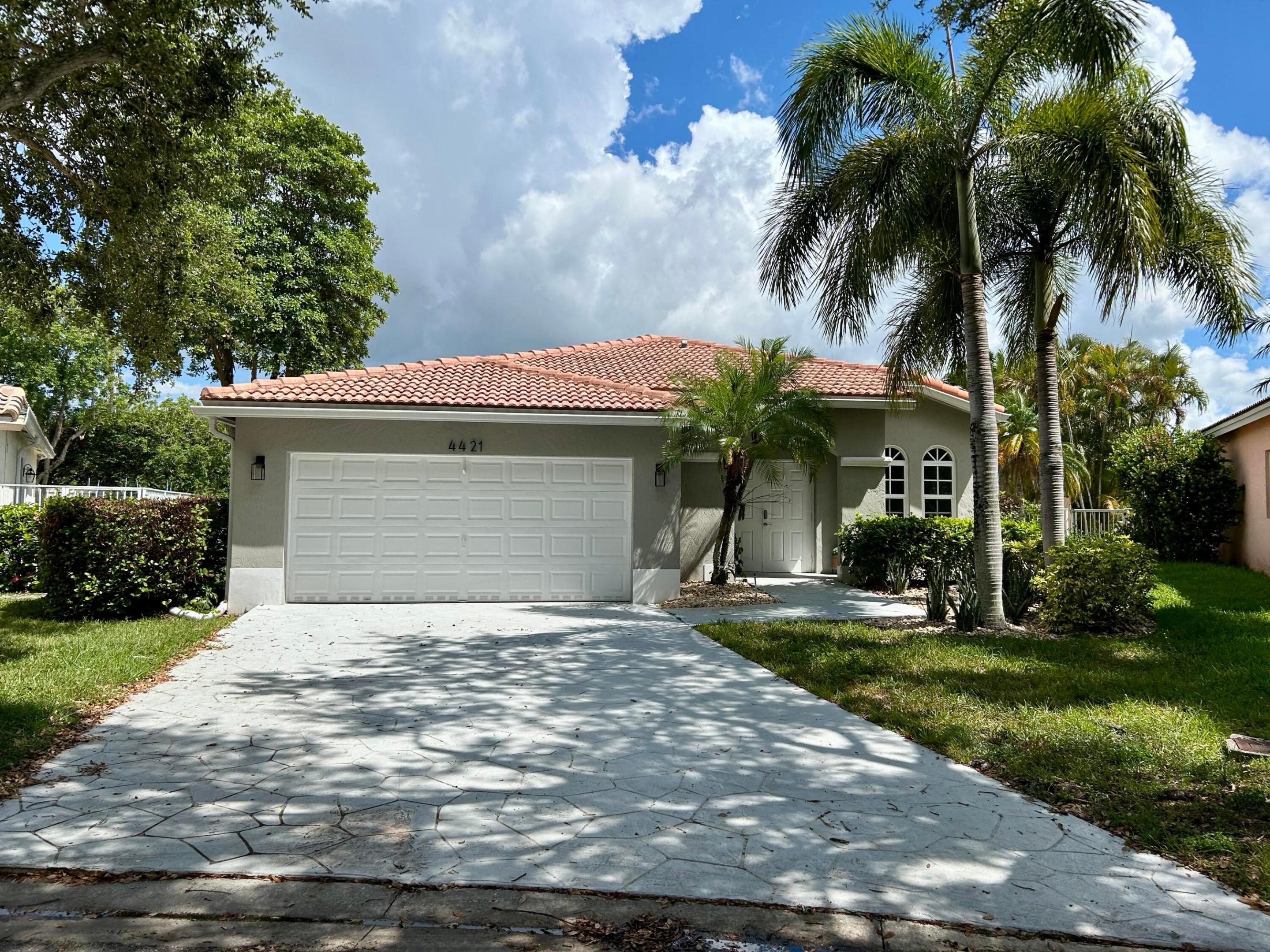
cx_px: 635
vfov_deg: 53.1
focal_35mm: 26
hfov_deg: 67.3
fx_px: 954
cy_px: 476
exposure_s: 1/5076
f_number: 1.5
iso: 50
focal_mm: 5.7
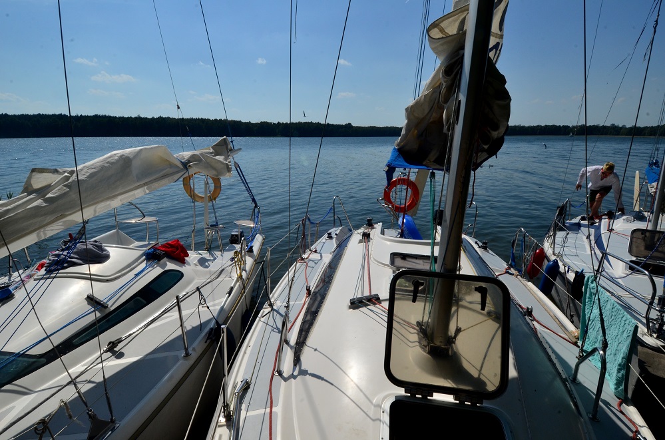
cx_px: 332
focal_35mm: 18
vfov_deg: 67.1
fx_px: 332
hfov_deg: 90.1
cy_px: 220
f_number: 20
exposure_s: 1/500
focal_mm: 12
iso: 400
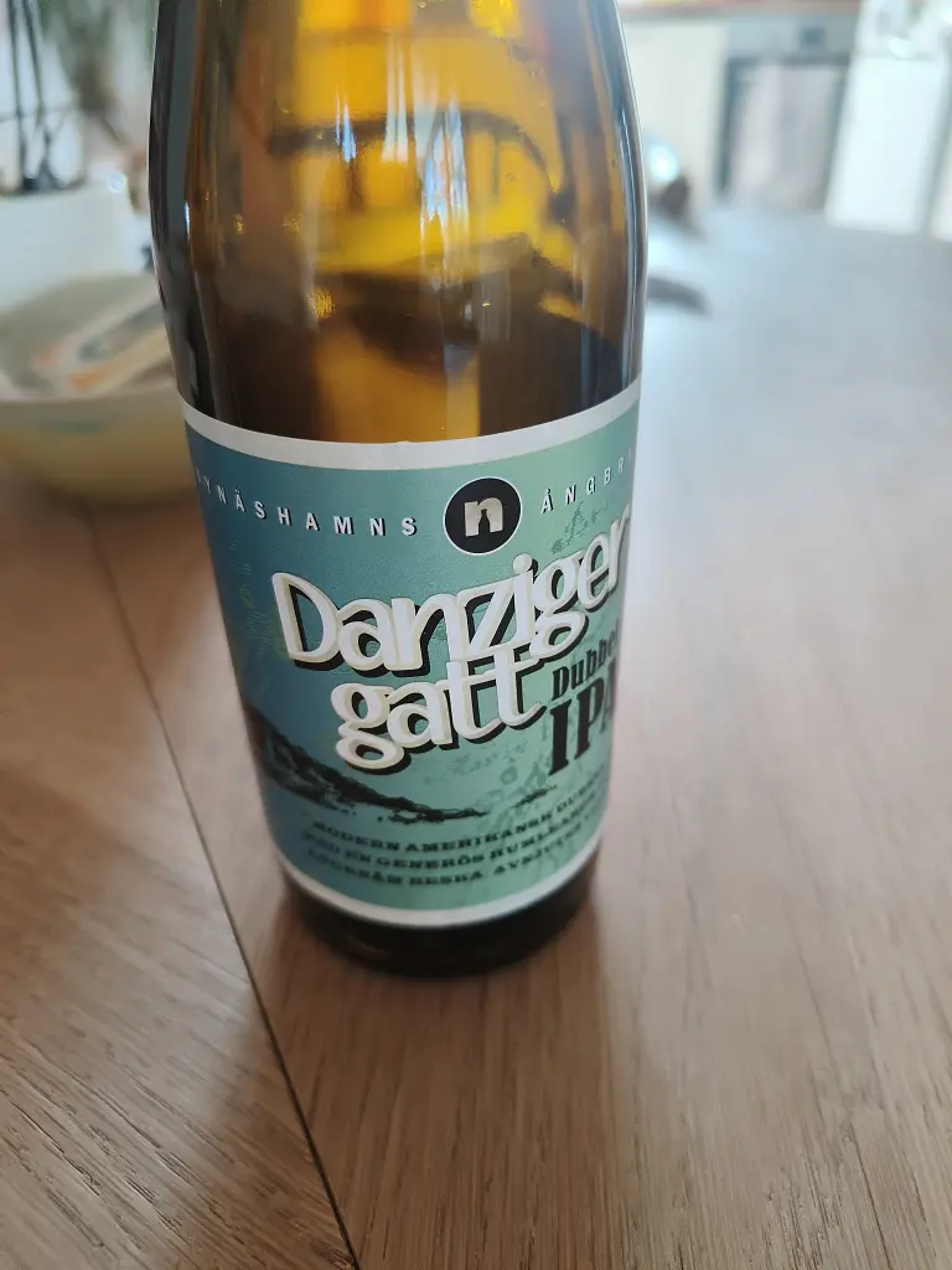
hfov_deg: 56.8
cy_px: 635
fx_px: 880
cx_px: 476
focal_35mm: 24
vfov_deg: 71.6
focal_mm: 5.59
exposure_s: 1/50
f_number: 2.8
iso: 125
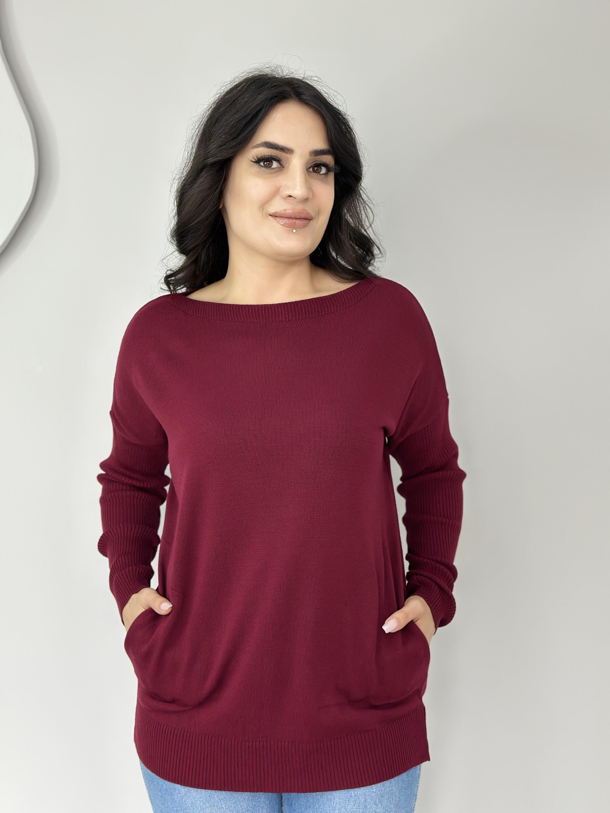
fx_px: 1128
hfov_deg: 30.3
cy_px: 406
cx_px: 305
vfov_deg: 39.7
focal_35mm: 48
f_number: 1.78
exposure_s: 1/50
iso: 64
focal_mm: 6.86
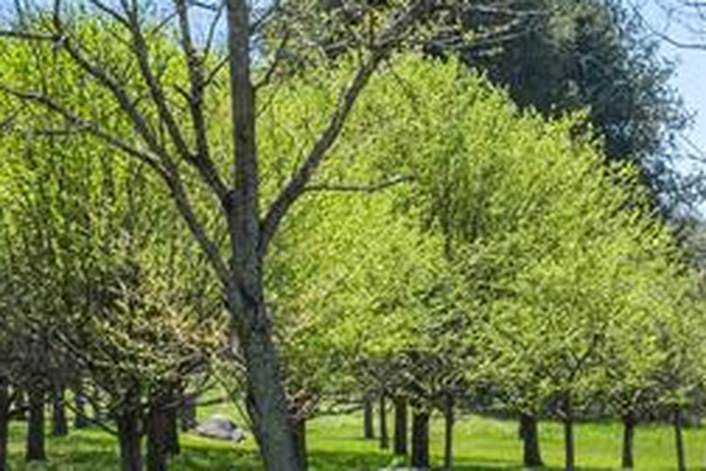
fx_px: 3981
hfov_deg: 9.9
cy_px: 674
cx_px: 902
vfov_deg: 6.7
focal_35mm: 203
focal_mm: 50
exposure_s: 1/125
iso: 250
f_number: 14
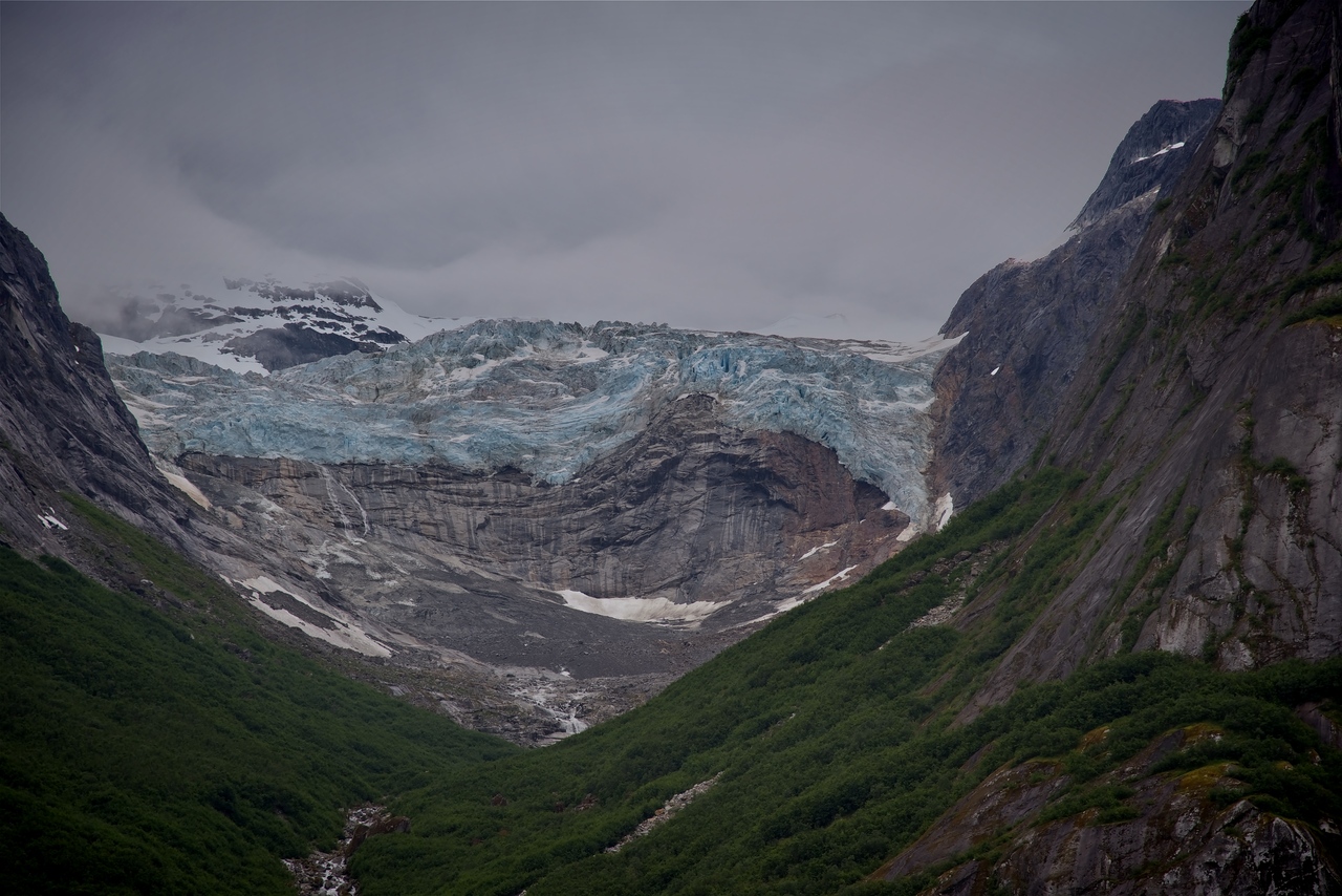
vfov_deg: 11.4
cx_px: 671
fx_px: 4474
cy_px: 448
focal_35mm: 120
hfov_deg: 17.1
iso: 100
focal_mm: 120
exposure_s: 1/250
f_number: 6.3
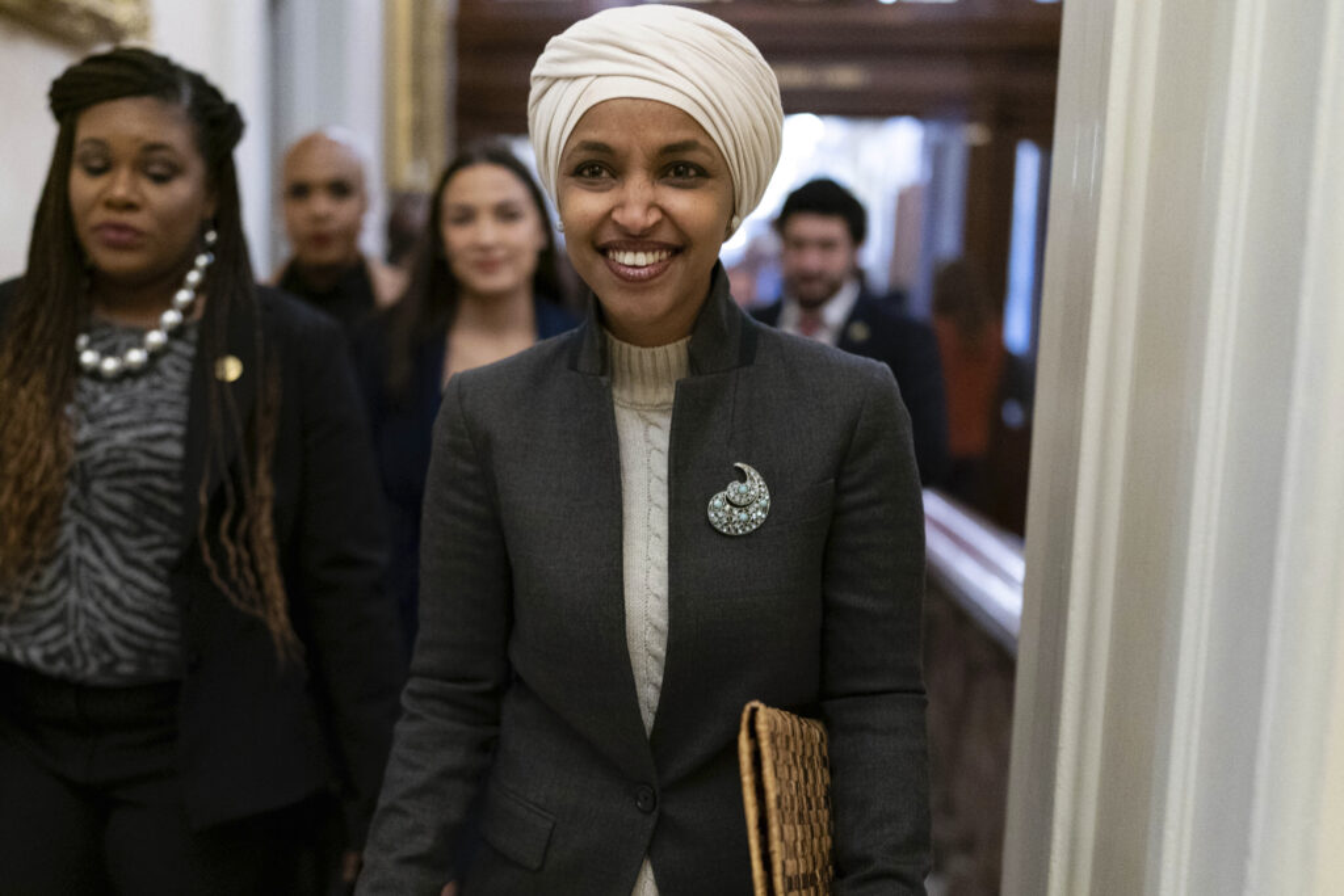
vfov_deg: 37.9
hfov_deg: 54.4
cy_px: 448
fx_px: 1307
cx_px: 672
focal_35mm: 35
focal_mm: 35
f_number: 1.4
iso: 3200
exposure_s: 1/320
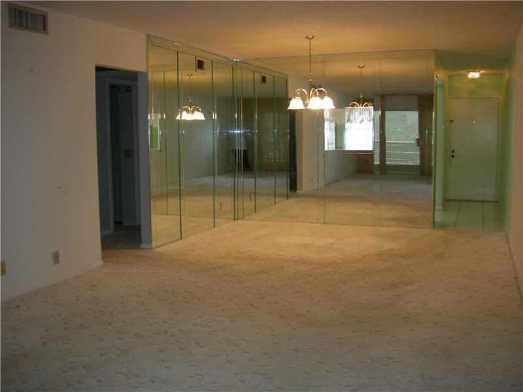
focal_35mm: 36
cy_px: 196
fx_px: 544
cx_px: 262
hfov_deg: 51.4
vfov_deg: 39.7
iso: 64
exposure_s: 1/30
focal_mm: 7.5
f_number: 2.7
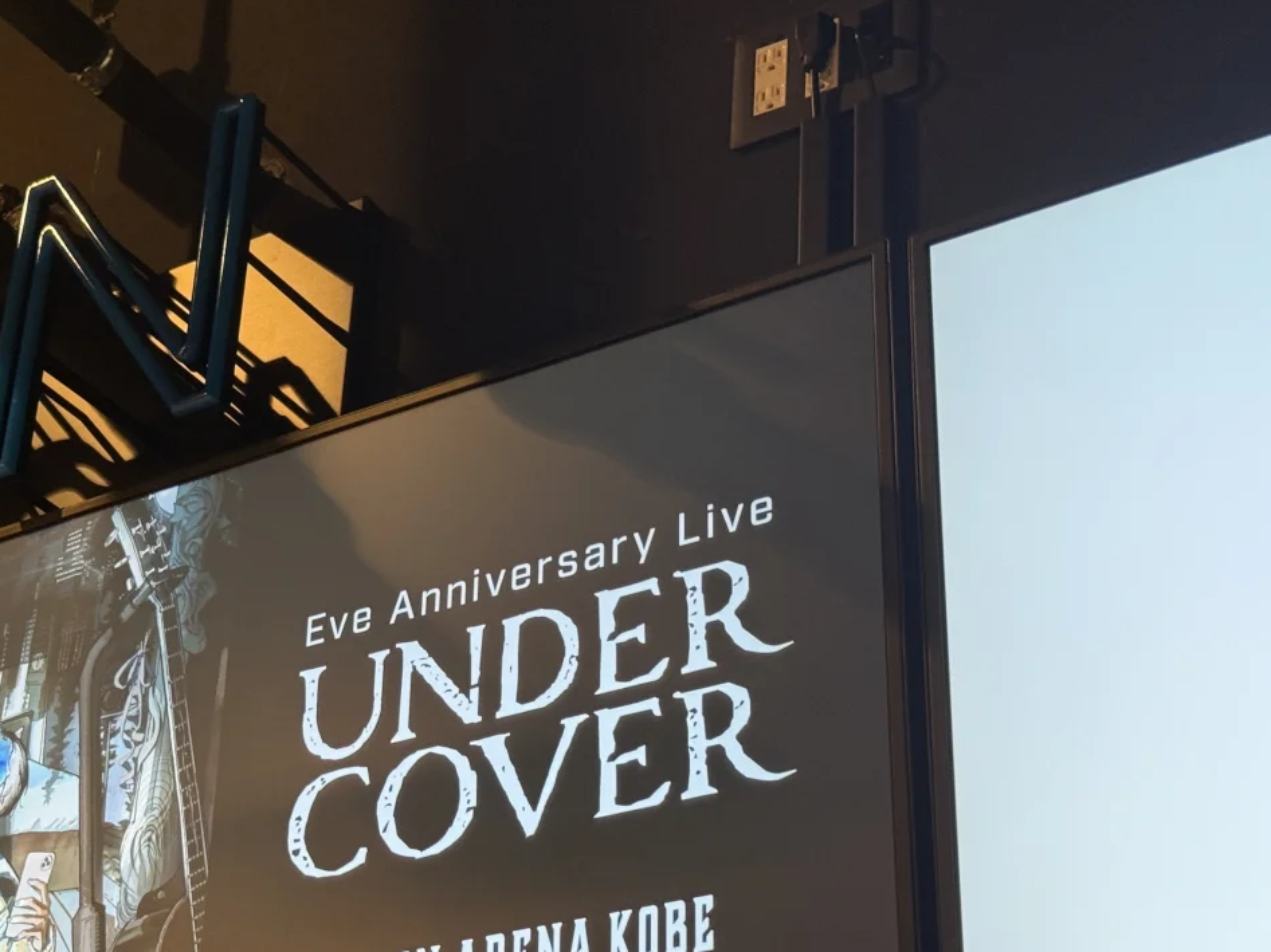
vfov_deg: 20.1
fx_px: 2680
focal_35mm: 73
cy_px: 582
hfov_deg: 26.3
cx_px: 315
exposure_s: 1/60
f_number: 1.78
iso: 125
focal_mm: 6.76
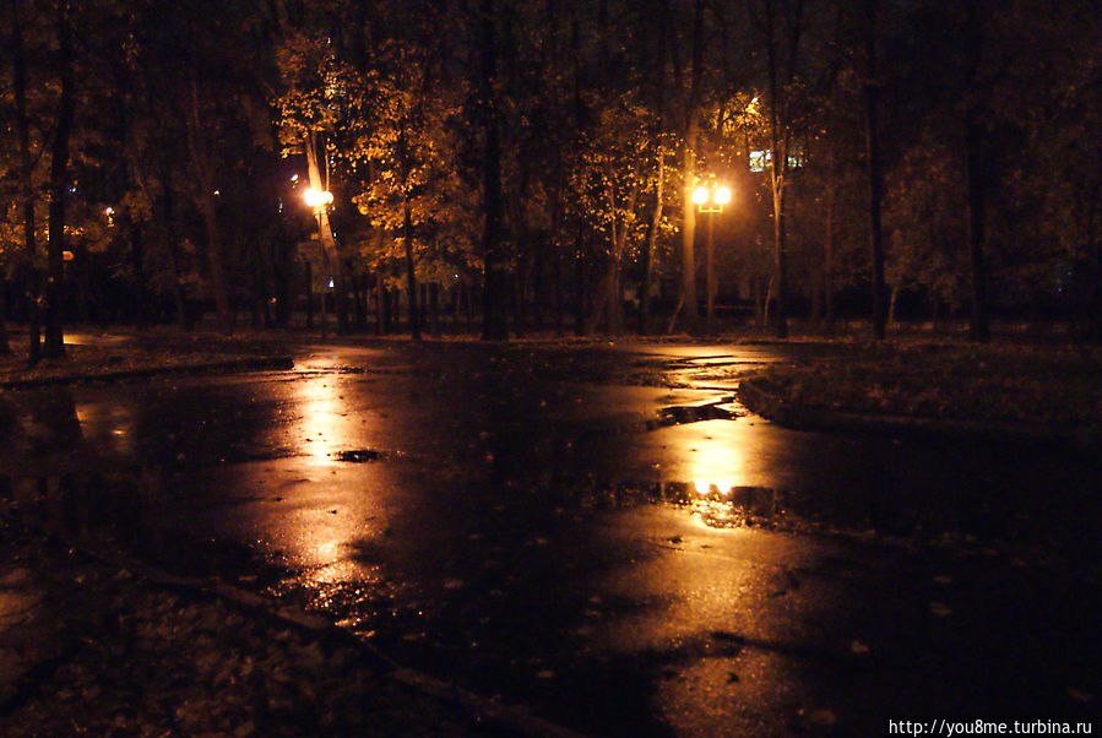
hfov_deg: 57.2
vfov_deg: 40.1
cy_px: 369
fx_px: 1011
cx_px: 551
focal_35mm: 33
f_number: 4
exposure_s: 1/30
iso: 3200
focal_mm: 22
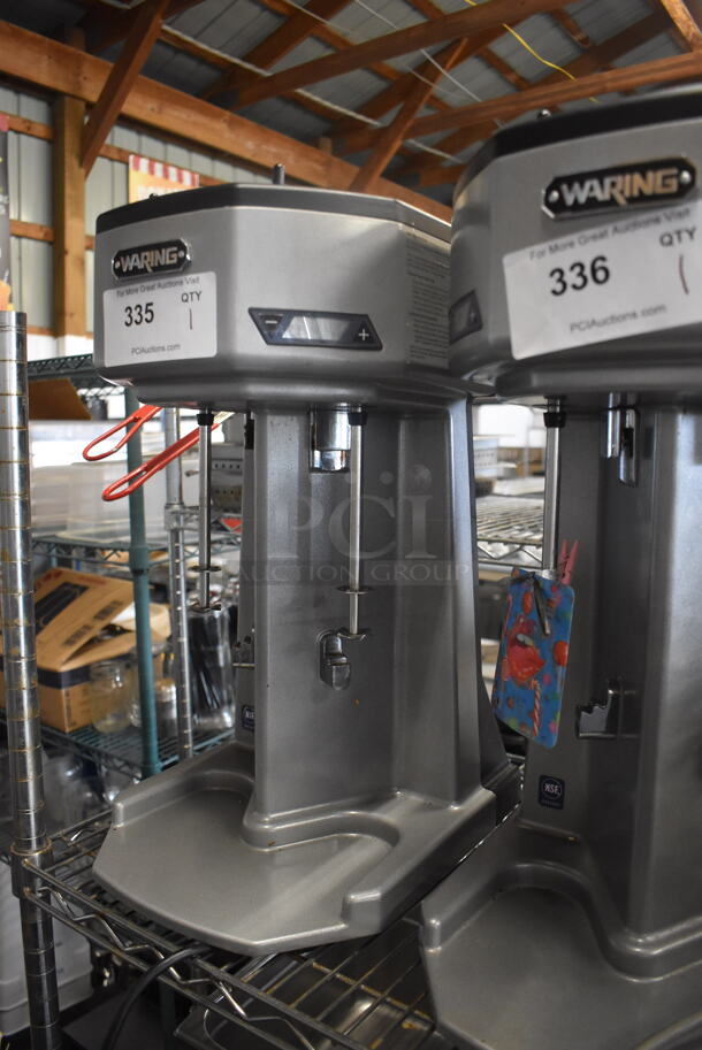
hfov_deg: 48.0
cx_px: 351
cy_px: 525
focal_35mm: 27
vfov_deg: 67.3
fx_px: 788
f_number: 3.5
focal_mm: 18
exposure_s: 1/125
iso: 2800
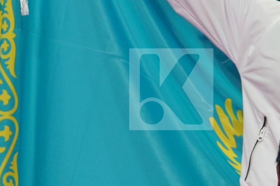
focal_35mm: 898
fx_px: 6984
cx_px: 324
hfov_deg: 2.3
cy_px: 89
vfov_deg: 1.5
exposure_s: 1/500
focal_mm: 207
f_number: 4
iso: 1600
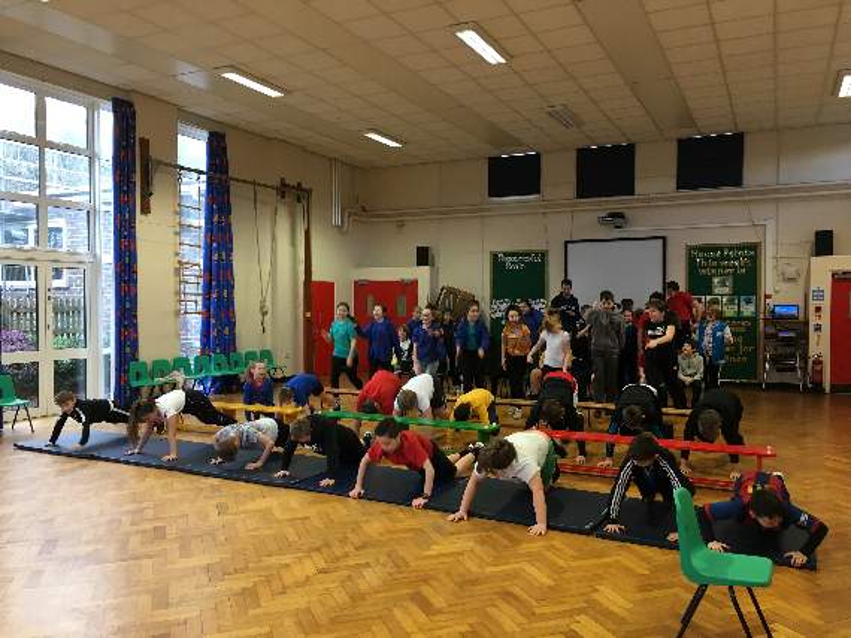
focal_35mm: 29
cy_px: 319
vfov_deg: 48.2
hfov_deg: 61.7
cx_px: 426
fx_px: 713
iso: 80
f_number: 2.2
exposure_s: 1/33
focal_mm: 4.15
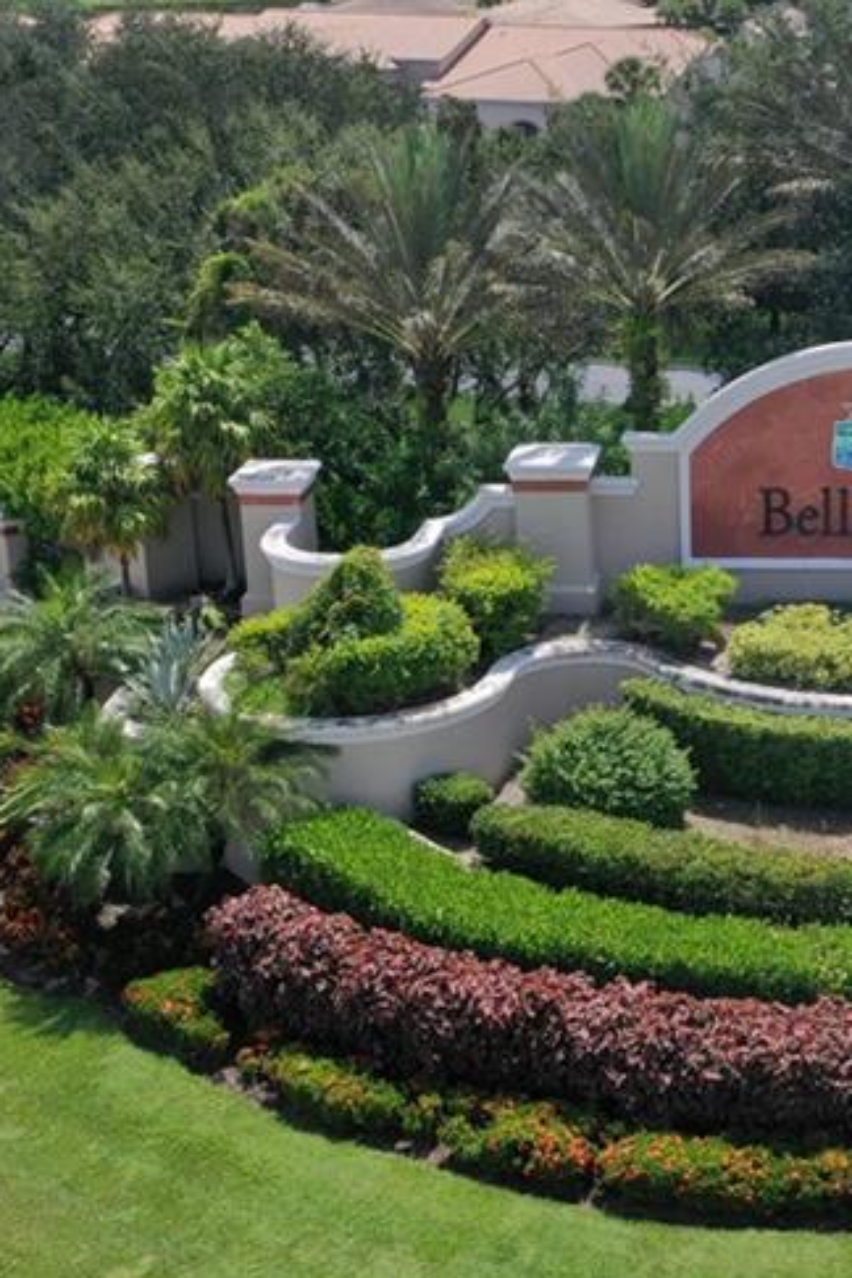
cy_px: 602
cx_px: 899
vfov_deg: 33.9
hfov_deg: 21.9
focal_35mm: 59
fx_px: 2094
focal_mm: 10.26
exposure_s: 1/400
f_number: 5.6
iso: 100
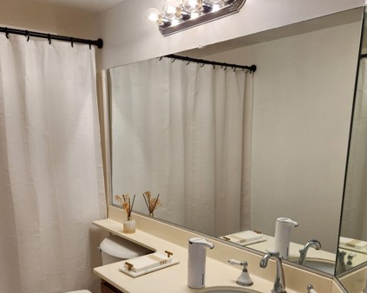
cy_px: 220
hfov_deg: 52.8
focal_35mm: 34
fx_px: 369
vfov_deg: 42.0
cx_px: 174
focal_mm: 5.4
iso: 64
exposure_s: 1/120
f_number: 1.8
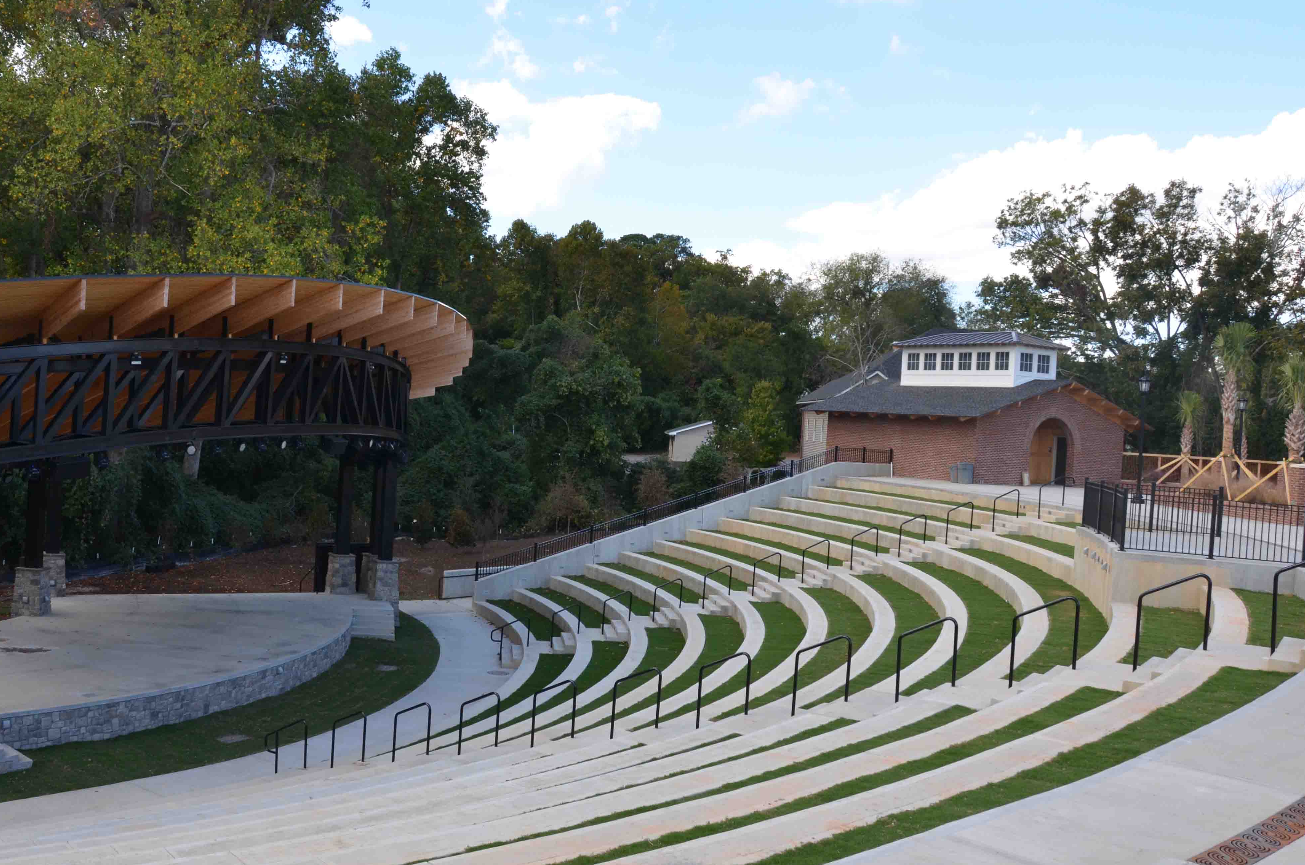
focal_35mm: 34
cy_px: 398
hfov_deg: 55.5
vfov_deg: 38.7
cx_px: 525
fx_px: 1230
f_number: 9
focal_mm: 18
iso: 400
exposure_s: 1/250
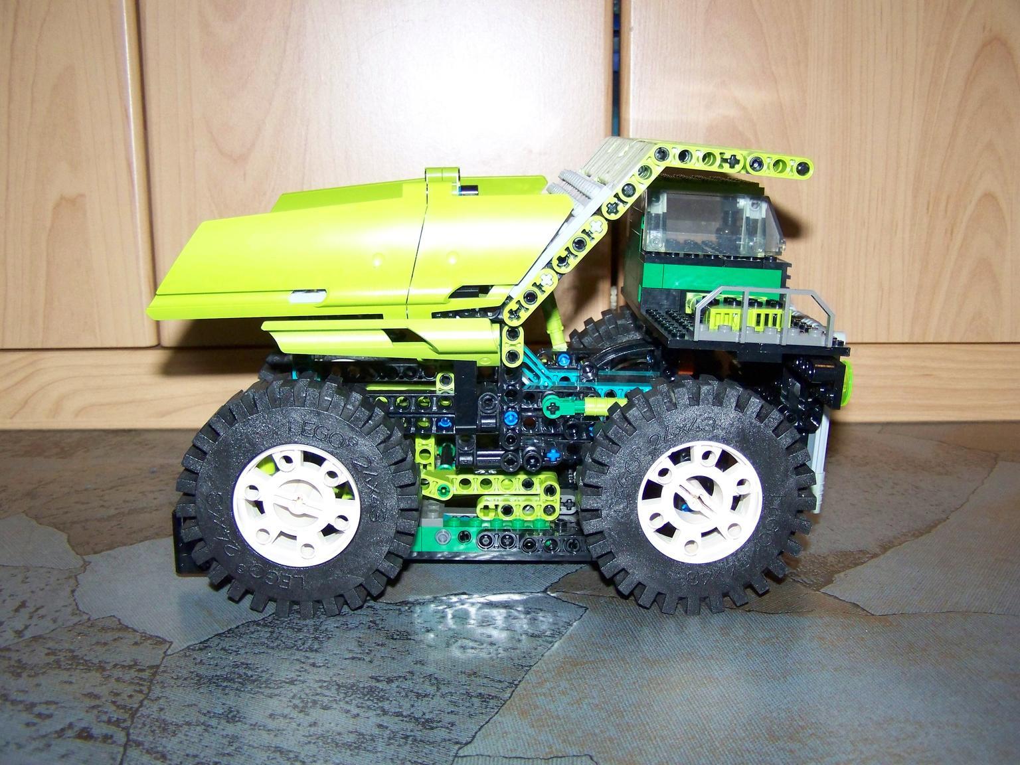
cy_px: 382
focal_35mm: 38
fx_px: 1120
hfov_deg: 49.0
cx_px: 510
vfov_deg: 37.7
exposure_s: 1/30
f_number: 2.8
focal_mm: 6.3
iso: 200
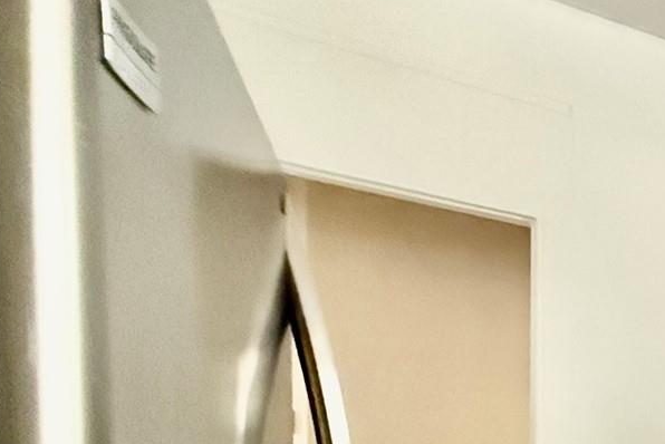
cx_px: 1126
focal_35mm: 50
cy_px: 588
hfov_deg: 24.1
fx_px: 924
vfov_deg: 23.6
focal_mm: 2.22
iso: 1600
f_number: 2.2
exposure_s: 1/51
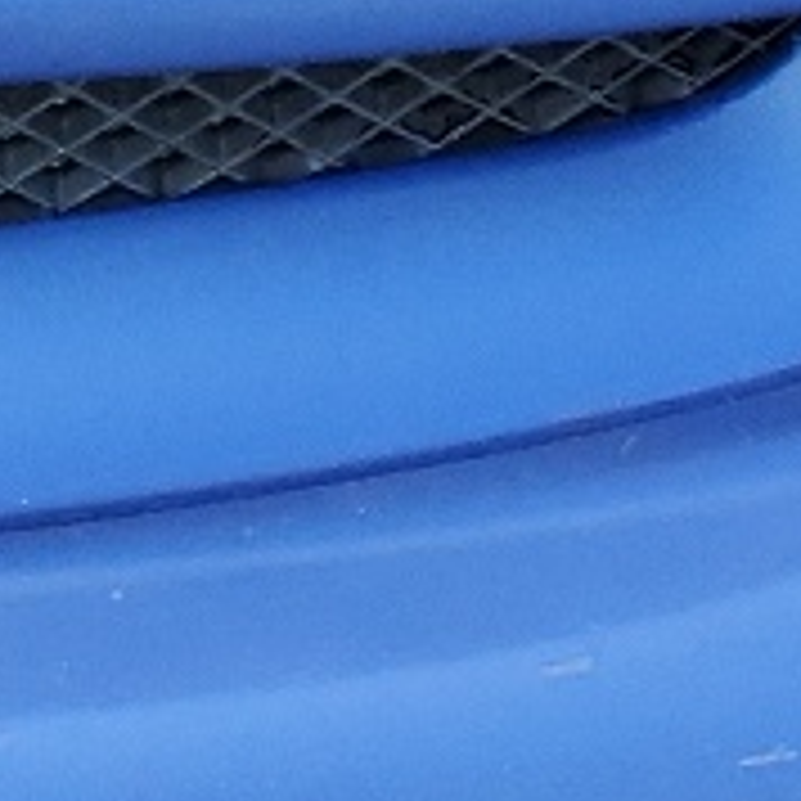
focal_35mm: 206
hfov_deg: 8.1
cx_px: -828
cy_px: -1426
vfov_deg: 7.6
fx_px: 5393
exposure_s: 1/526
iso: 50
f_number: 1.5
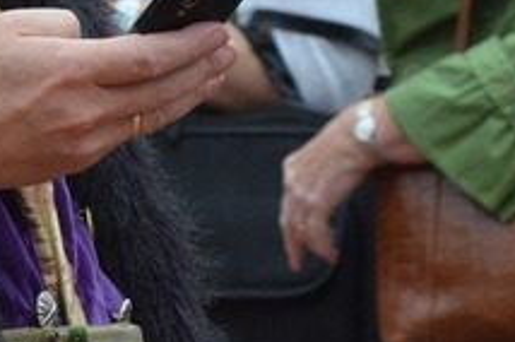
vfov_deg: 2.3
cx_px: -48
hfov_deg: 3.4
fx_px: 8670
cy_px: -157
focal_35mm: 607
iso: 1600
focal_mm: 122
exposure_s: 1/125
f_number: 9
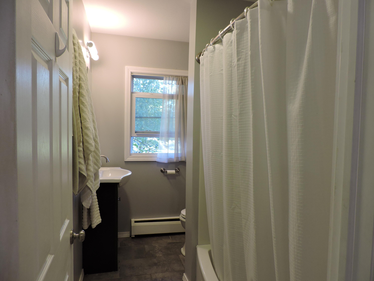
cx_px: 187
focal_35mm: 24
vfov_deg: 56.8
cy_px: 140
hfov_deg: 71.6
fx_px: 259
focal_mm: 4.3
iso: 180
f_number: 3
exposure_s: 1/30
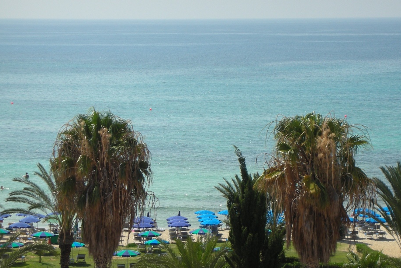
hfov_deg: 15.3
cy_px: 140
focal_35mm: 134
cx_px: 222
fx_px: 1492
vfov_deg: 10.2
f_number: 5.4
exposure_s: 1/368
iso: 50
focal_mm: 17.4
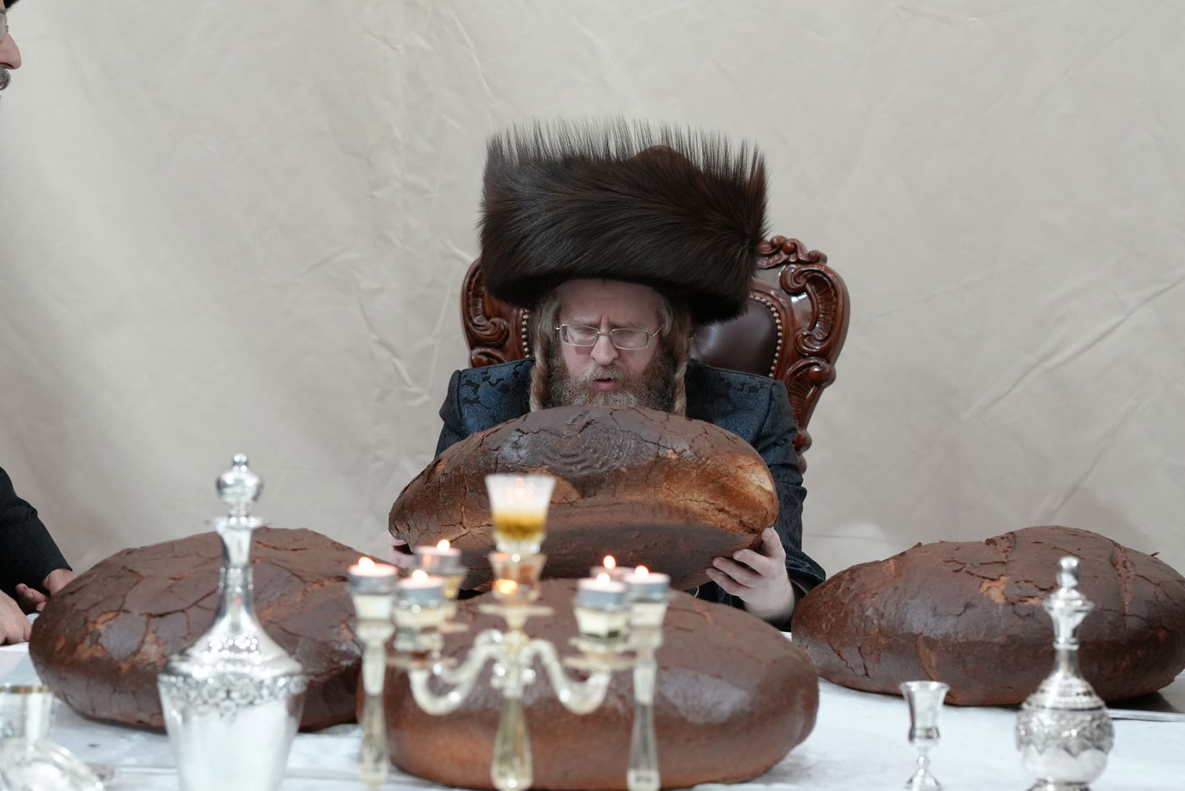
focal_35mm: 111
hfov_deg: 18.4
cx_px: 594
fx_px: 3654
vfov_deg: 12.3
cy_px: 394
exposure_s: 1/160
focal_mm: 73.7
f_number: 4
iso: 1250
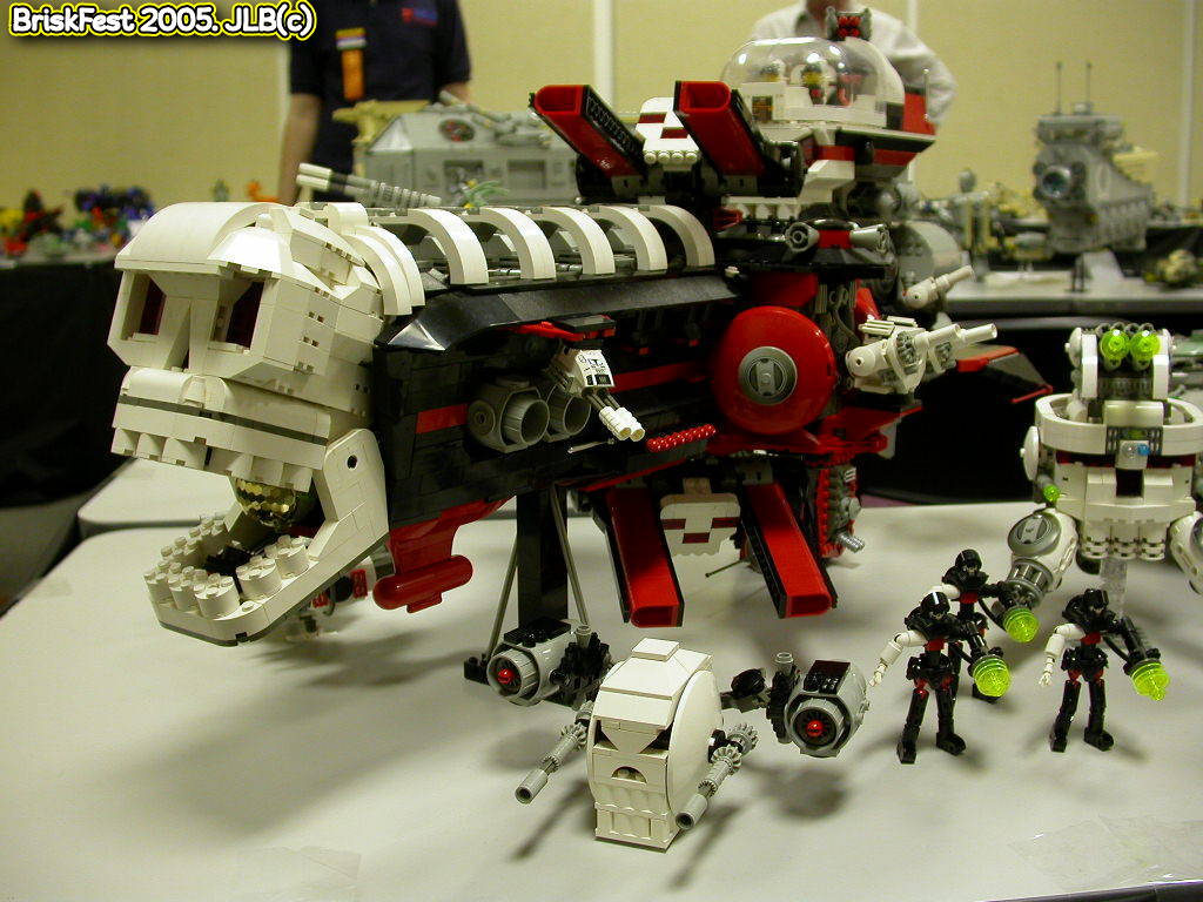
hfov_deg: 49.0
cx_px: 602
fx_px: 1321
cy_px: 451
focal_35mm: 38
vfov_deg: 37.7
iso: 100
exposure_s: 1/14.7
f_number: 2.6
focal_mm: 7.85
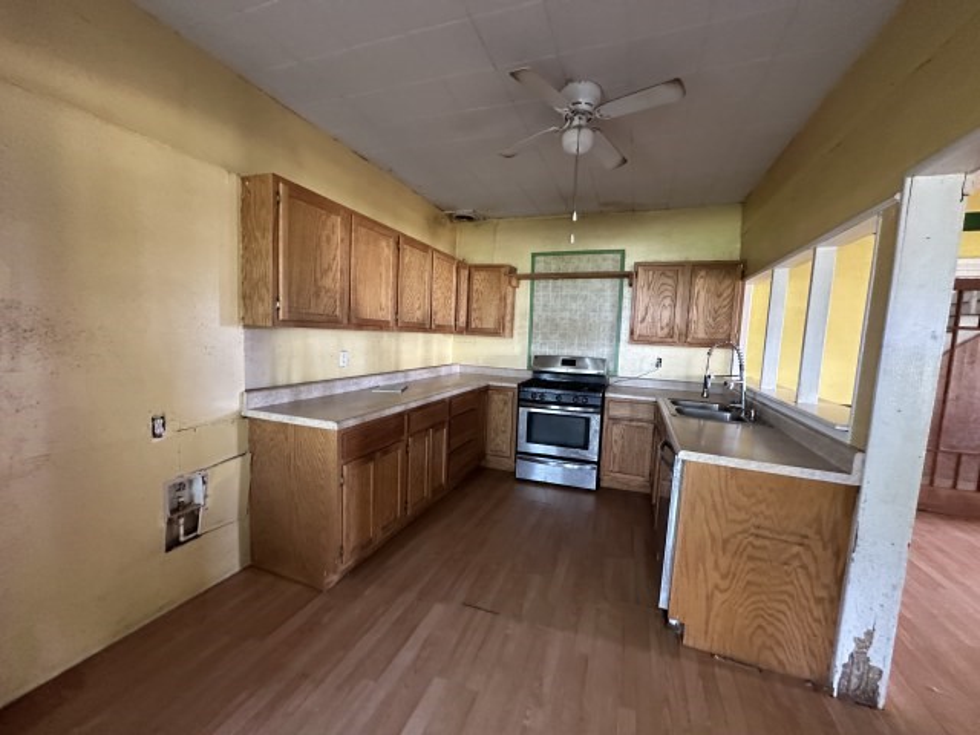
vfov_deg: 85.7
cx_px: 490
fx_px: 396
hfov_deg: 102.1
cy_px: 368
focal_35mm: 14
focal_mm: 2.22
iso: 640
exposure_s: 1/60
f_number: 2.2
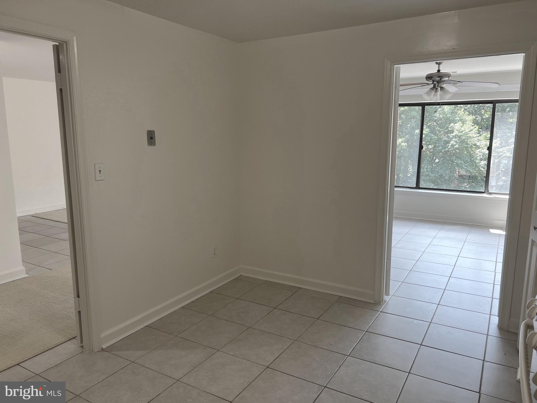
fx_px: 403
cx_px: 268
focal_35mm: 26
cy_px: 202
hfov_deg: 67.3
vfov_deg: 53.1
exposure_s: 1/120
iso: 50
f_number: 1.5
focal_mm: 5.7
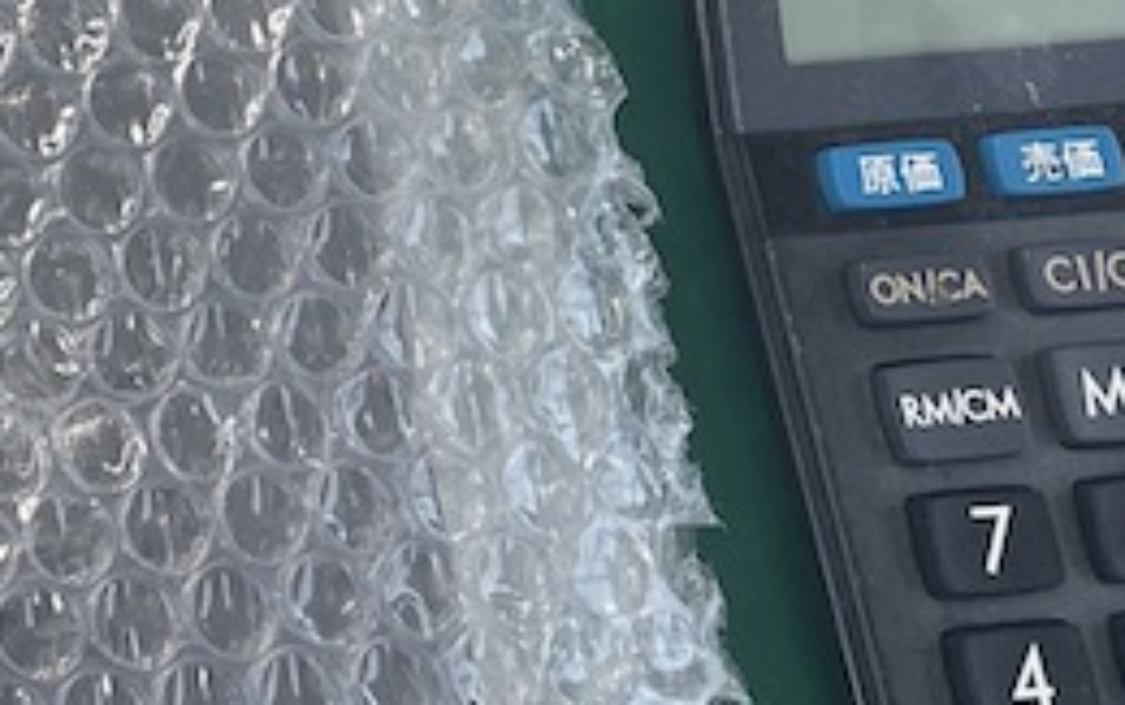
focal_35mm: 90
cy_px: -173
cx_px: -701
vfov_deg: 14.1
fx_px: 2762
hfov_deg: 19.2
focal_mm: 4.2
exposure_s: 1/100
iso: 64
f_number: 1.6
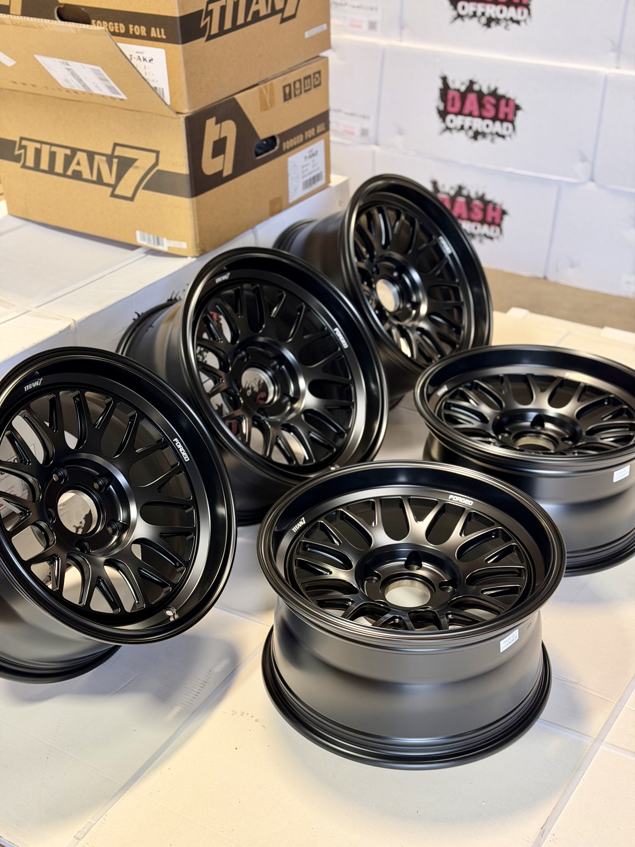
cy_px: 424
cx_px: 318
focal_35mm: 48
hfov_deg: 30.3
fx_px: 1174
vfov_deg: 39.7
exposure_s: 1/60
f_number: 1.78
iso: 200
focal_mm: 6.76
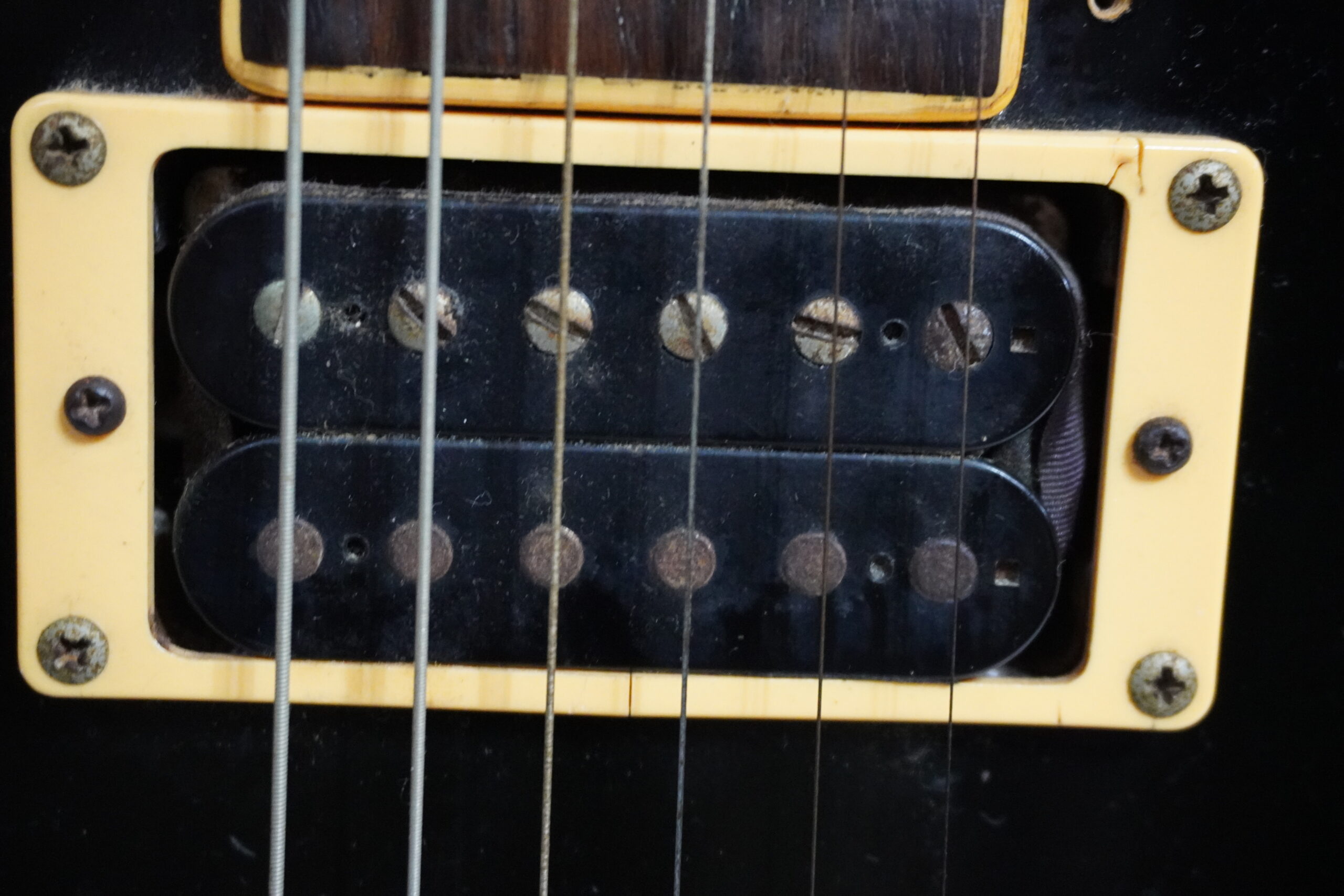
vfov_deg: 26.5
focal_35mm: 51
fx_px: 1904
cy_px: 448
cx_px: 672
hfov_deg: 38.9
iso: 6400
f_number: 5
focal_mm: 34
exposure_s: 1/50
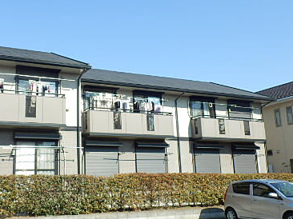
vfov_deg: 34.3
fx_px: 355
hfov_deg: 44.2
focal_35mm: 42
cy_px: 106
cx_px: 98
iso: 80
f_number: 7.9
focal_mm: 4.2
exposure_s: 1/100
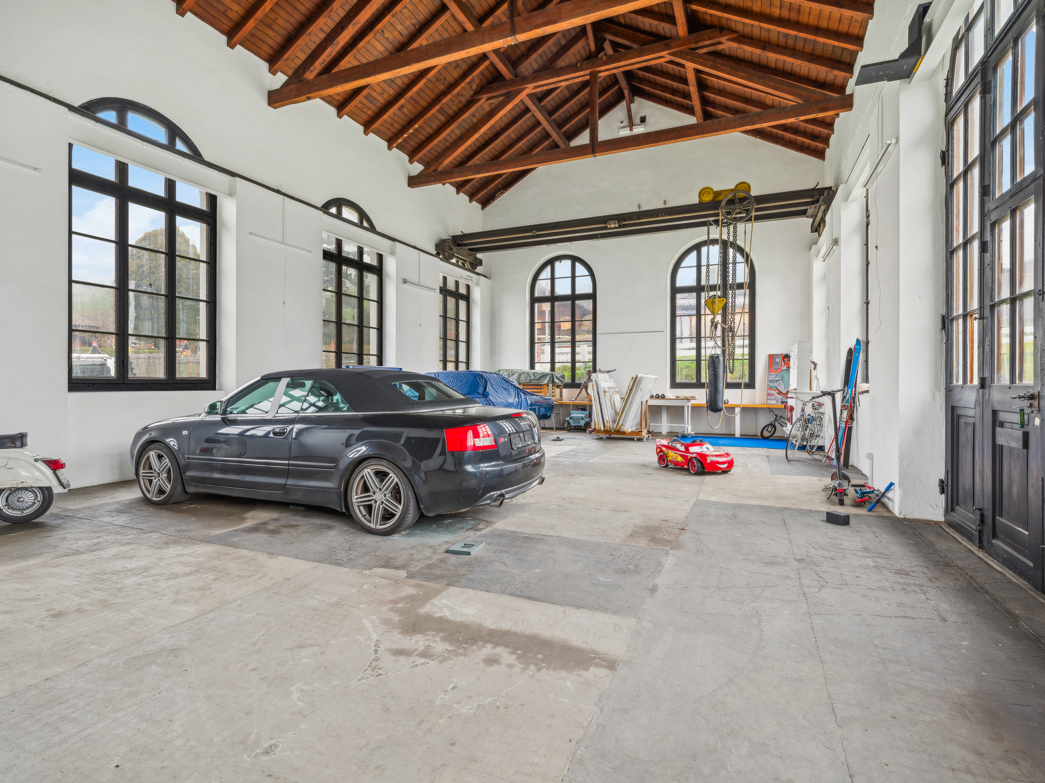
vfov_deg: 78.1
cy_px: 392
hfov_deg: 94.5
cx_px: 522
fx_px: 483
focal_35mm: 16
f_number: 8
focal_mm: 21
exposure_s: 1/4
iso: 100
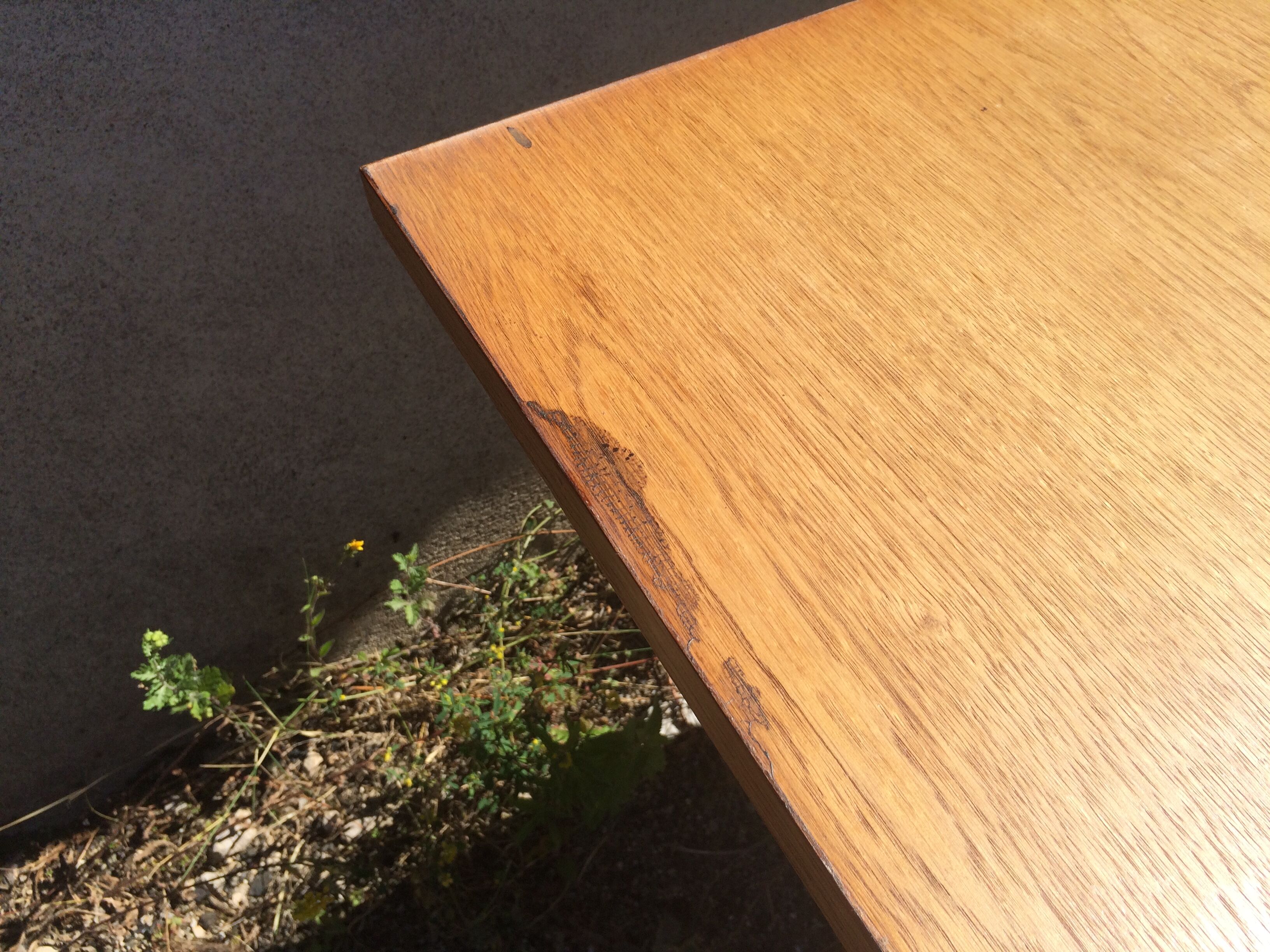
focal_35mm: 29
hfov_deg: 61.7
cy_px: 476
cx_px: 635
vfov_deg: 48.2
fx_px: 1064
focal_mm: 4.15
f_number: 2.2
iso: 32
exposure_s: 1/1953
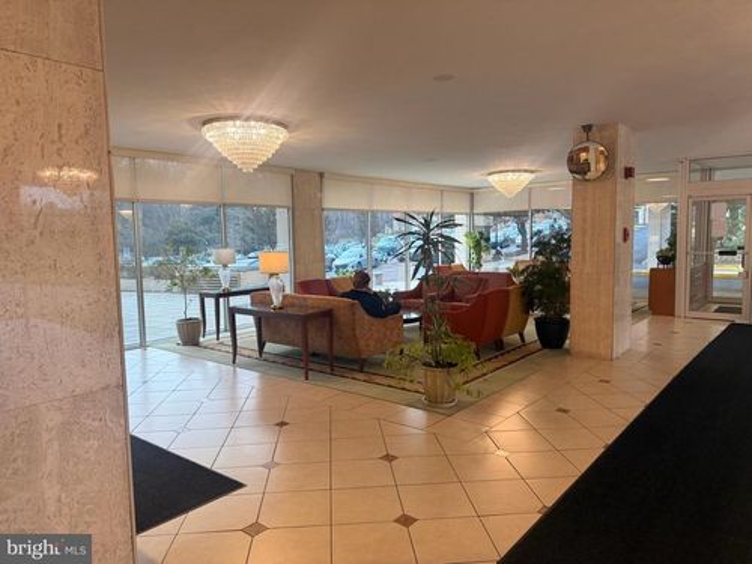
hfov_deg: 71.6
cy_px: 282
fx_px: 521
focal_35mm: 24
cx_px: 376
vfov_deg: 56.8
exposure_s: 1/60
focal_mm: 6.76
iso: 200
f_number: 1.78
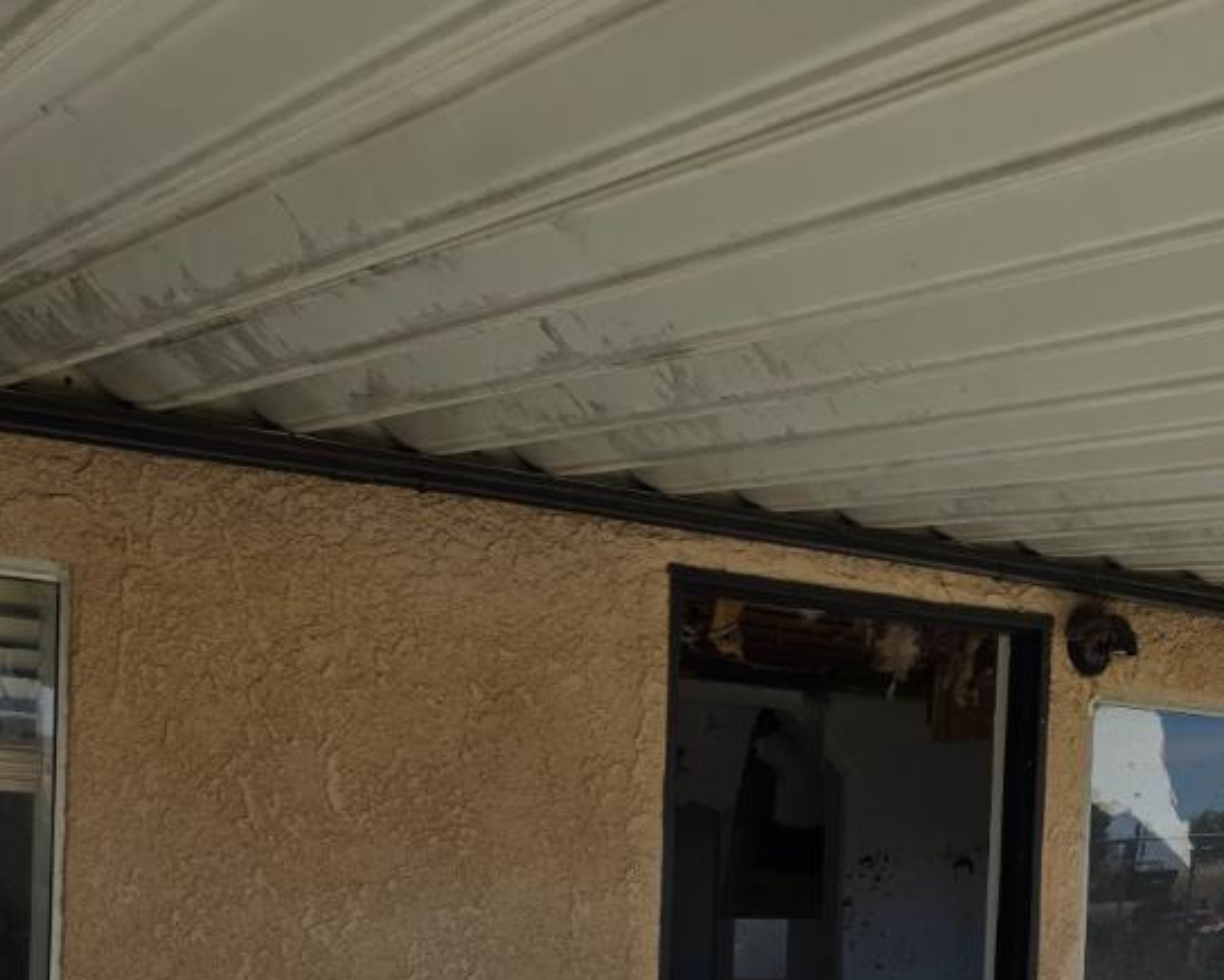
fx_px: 2247
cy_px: 961
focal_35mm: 62
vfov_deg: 23.7
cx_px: 1091
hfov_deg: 29.3
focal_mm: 6.3
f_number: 1.7
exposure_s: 1/4237
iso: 80
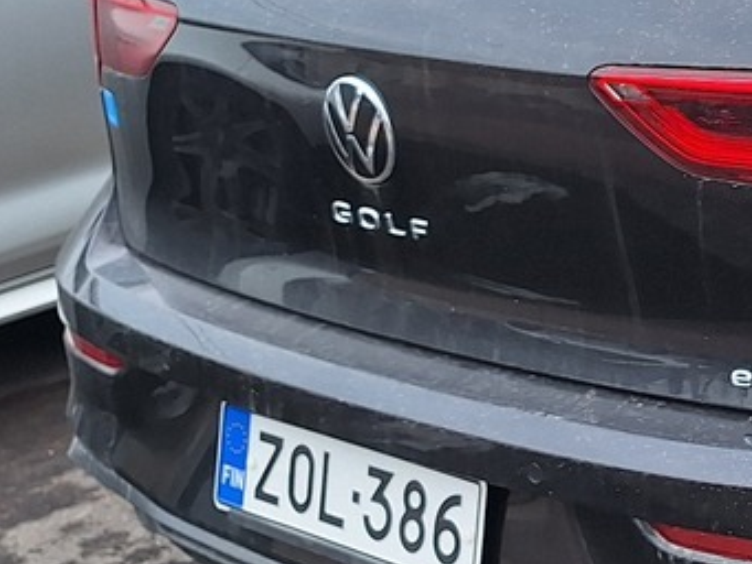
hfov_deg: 17.9
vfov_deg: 15.1
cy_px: 88
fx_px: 2108
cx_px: 1160
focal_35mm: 97
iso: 40
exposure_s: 1/207
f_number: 1.8
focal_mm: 5.54
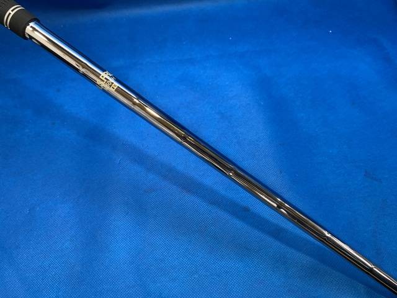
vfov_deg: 53.1
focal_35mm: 26
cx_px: 198
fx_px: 298
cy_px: 149
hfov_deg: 67.3
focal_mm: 4.25
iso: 80
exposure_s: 1/60
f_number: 1.8
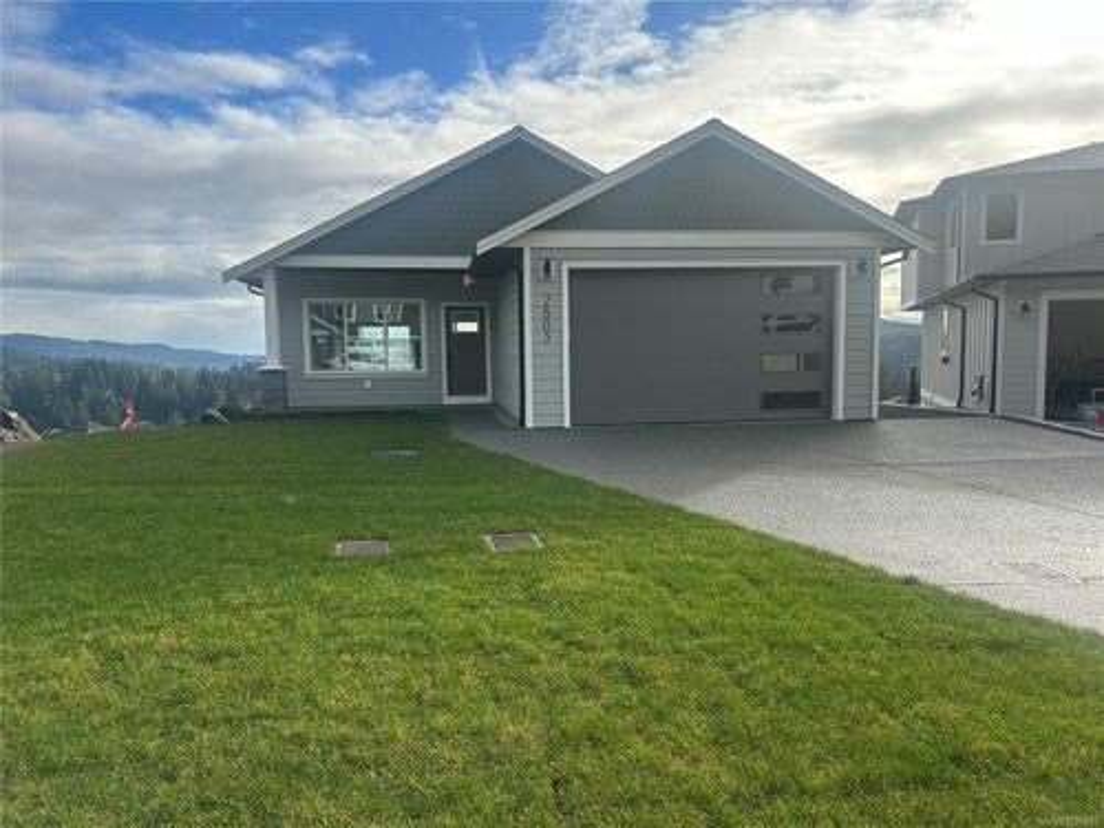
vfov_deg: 53.1
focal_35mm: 26
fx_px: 829
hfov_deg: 67.3
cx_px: 552
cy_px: 414
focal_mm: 5.7
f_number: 1.5
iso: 50
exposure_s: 1/3356
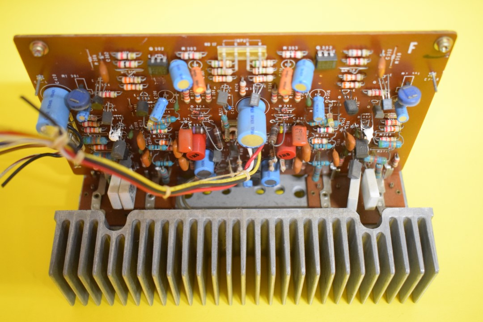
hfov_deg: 45.0
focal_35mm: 44
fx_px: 584
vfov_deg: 30.8
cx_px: 242
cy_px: 161
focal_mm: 29
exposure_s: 1/80
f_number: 4.2
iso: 3200
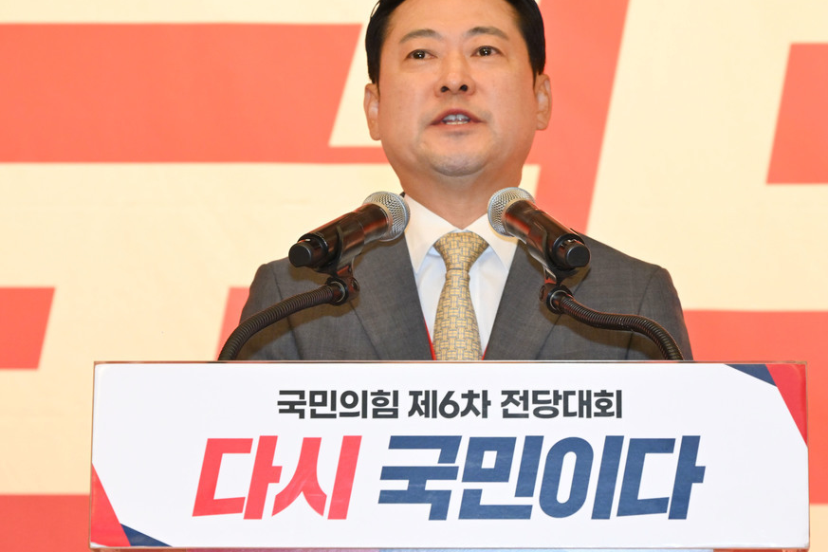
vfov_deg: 8.9
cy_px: 273
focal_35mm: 154
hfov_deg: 13.3
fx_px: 3542
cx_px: 482
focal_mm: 96
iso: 3200
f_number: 7.1
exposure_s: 1/250
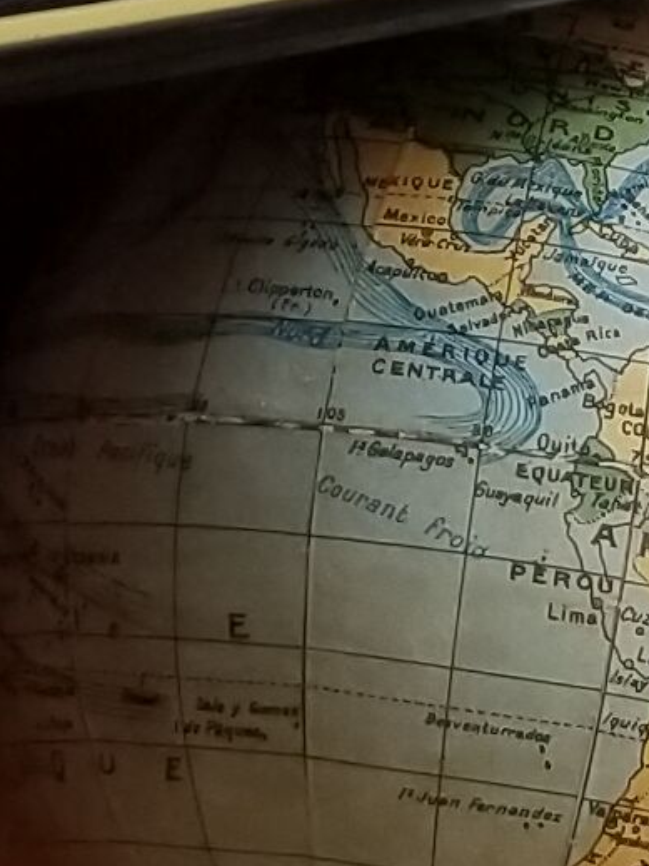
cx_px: 517
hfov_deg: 7.3
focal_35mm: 202
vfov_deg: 9.6
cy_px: -359
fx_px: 5052
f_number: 1.7
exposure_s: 1/100
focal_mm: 4.25
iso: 80
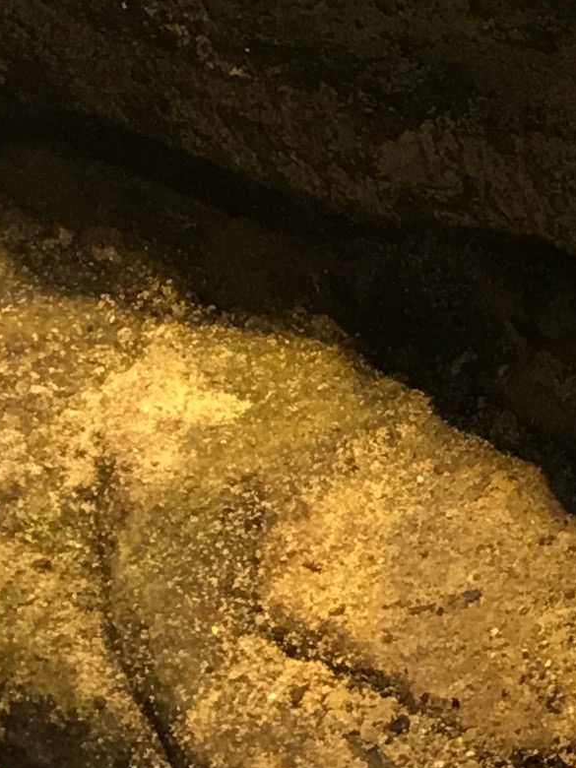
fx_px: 3328
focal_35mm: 150
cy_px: -323
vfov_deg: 12.6
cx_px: 1181
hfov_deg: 9.2
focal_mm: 4.15
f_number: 2.2
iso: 50
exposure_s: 1/17
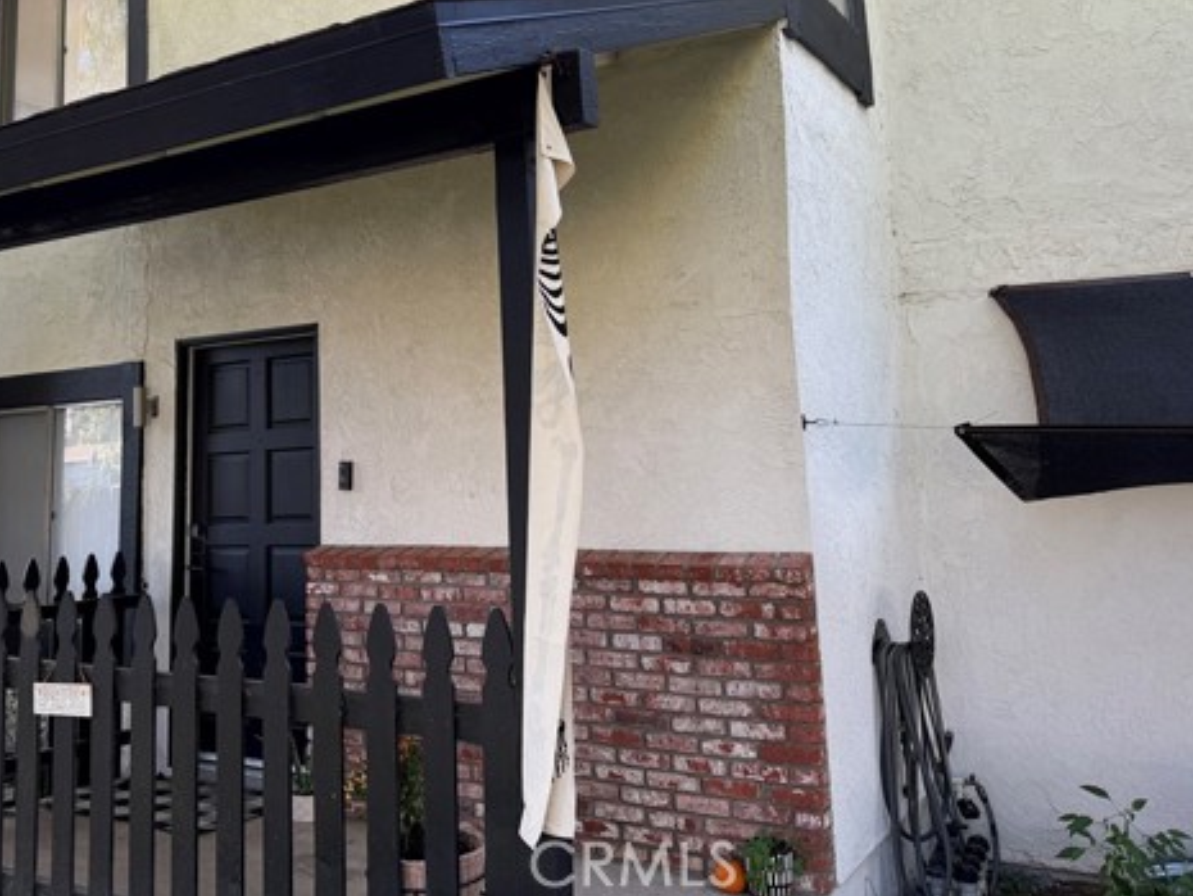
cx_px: 434
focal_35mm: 33
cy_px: 285
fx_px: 1138
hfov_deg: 54.6
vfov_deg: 42.3
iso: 80
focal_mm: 6.76
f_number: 1.78
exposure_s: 1/315
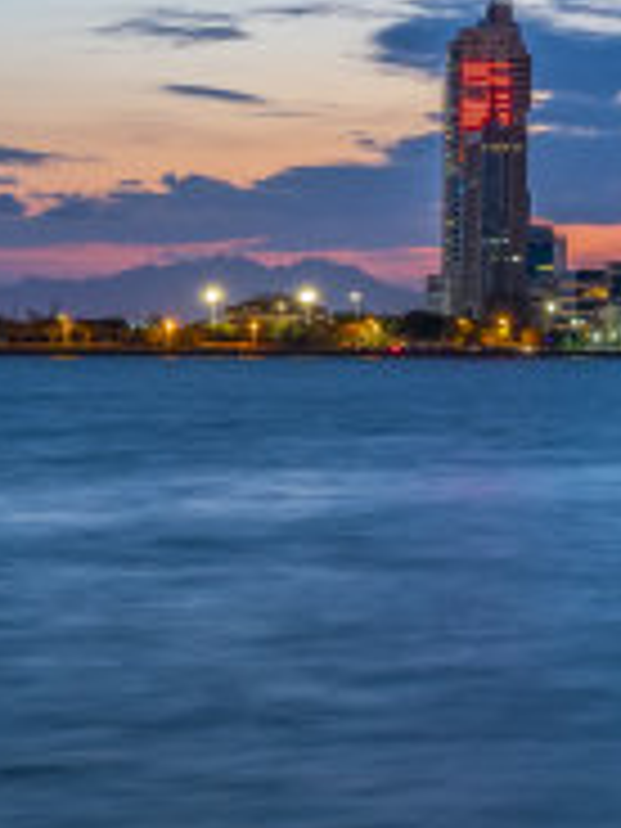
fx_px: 2990
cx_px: 1174
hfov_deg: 11.0
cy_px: 0
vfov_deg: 15.5
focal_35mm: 125
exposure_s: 6
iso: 100
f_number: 11
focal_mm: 39
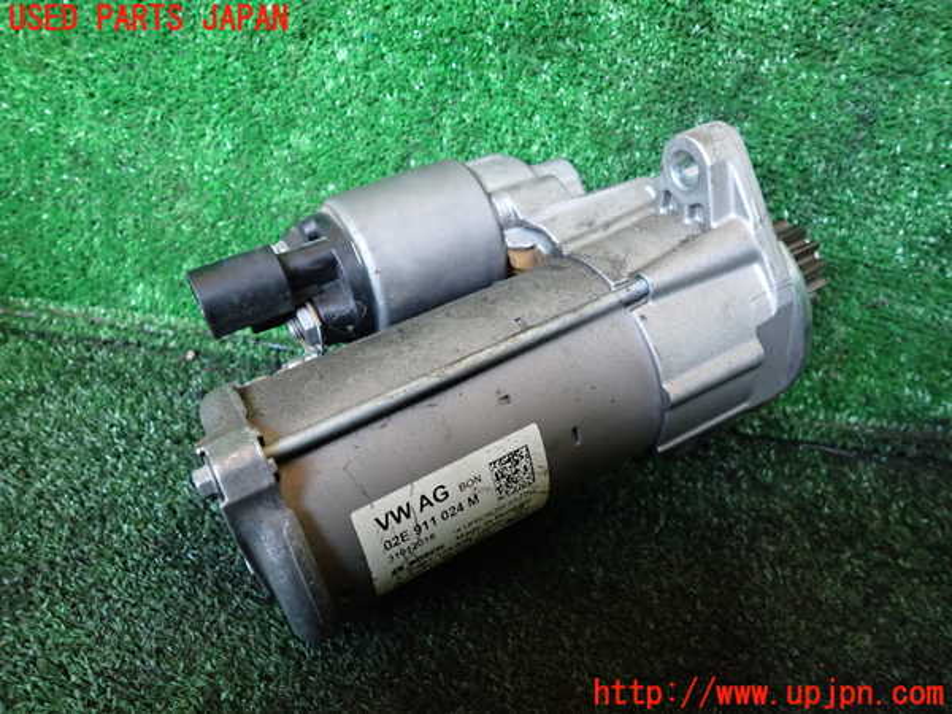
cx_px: 476
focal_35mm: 25
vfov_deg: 54.9
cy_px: 357
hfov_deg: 69.4
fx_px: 688
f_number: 2
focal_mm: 4.5
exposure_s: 1/30
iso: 500
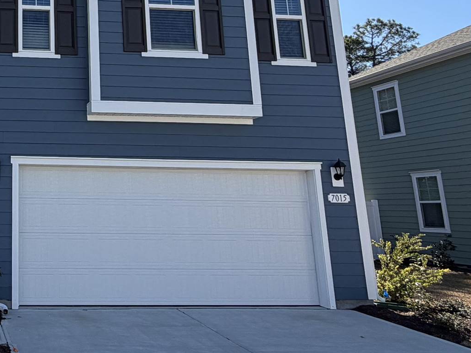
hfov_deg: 39.4
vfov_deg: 33.5
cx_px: -2
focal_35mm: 42
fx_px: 571
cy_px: 78
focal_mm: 2.22
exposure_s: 1/770
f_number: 2.2
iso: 32
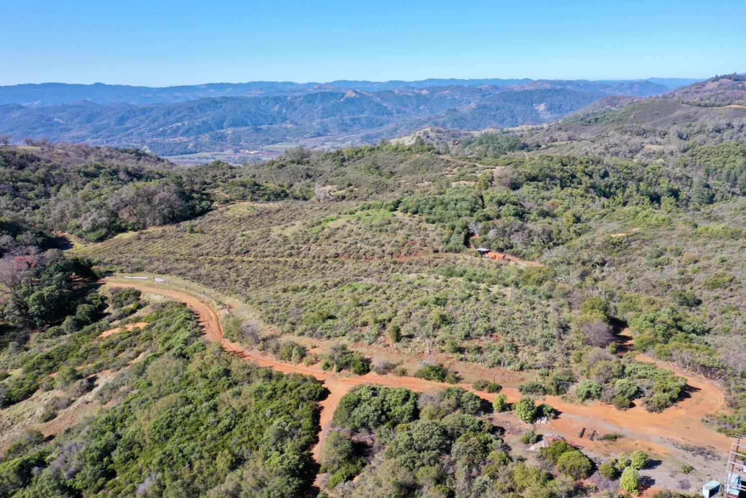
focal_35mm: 28
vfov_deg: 46.4
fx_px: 580
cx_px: 373
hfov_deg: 65.5
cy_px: 249
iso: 100
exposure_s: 1/320
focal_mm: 10.26
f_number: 5.6
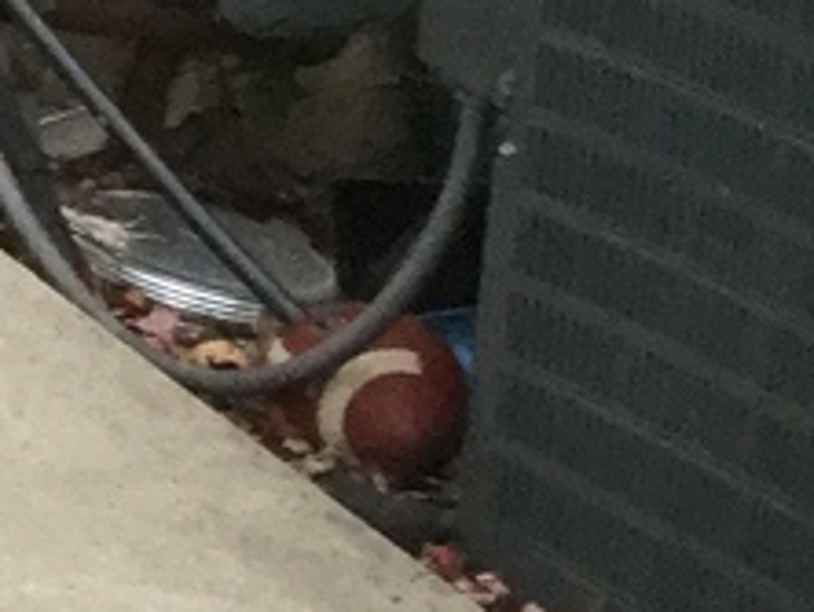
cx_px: -1804
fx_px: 4732
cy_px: -443
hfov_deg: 8.1
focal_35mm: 201
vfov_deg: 7.2
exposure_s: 1/30
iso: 32
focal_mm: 3.3
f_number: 2.4
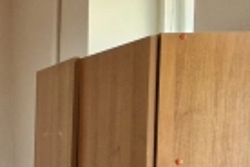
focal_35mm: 108
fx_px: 750
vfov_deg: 12.4
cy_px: 189
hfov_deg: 16.4
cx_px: -174
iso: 320
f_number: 1.8
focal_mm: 5.4
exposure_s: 1/100
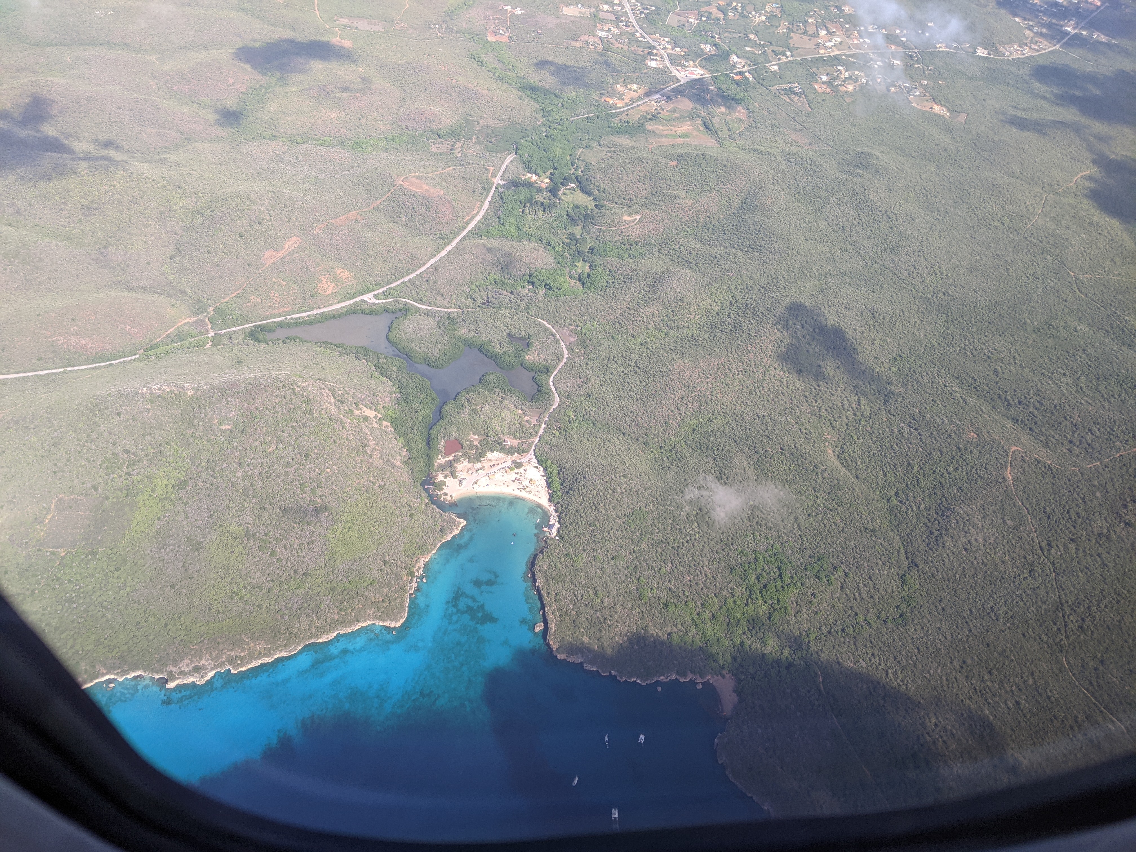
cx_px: 568
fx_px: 886
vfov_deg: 51.4
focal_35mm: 27
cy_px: 426
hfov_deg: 65.3
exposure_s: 1/903
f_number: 1.8
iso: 62
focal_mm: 4.44
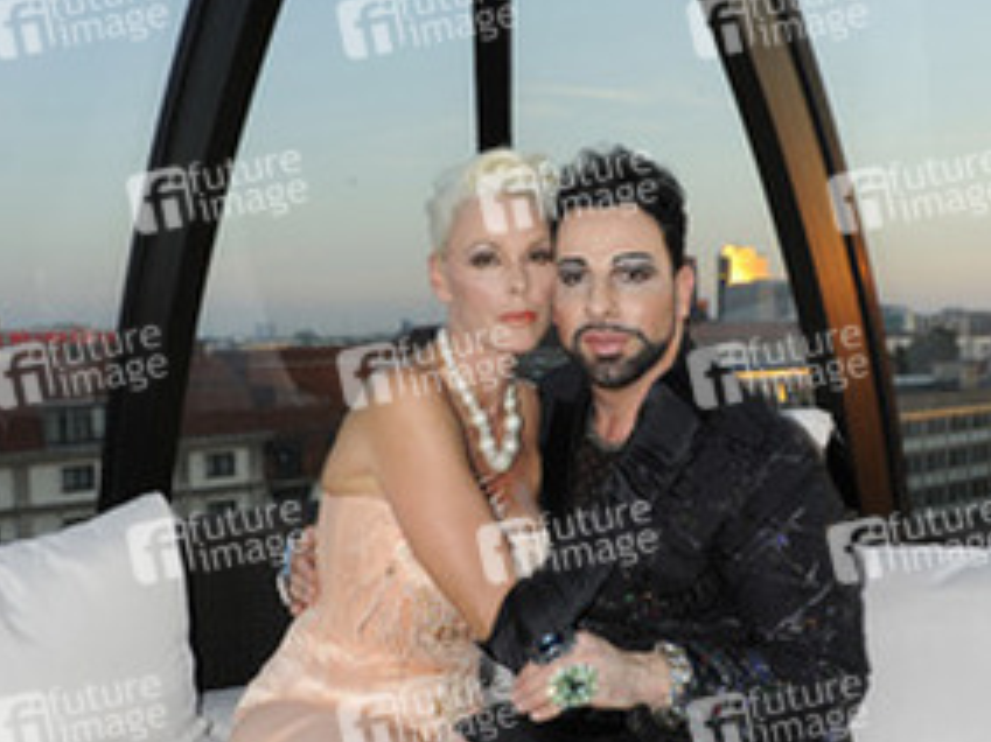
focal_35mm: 49
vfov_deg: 29.6
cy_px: 455
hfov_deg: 38.9
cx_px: 474
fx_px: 1402
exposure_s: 1/160
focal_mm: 32
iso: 640
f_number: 5.6
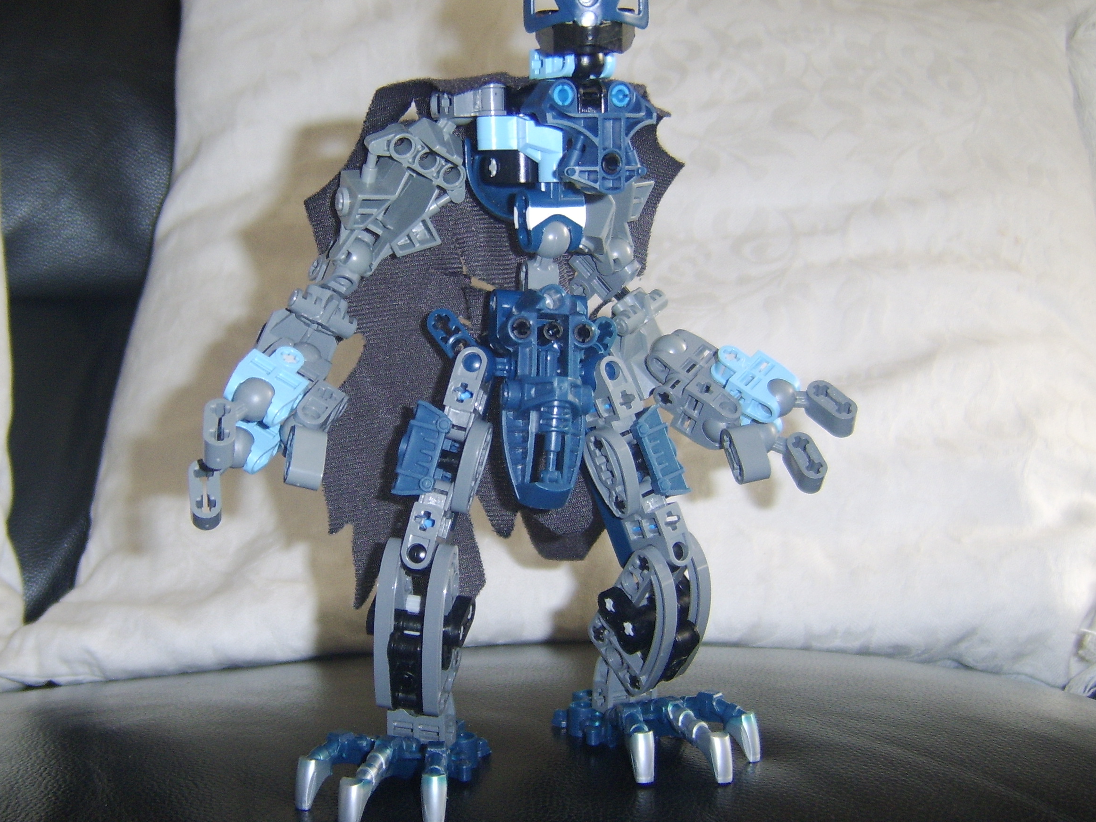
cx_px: 404
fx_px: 1298
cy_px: 353
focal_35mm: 41
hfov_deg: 45.3
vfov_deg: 35.1
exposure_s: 1/30
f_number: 2.7
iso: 141
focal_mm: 8.13
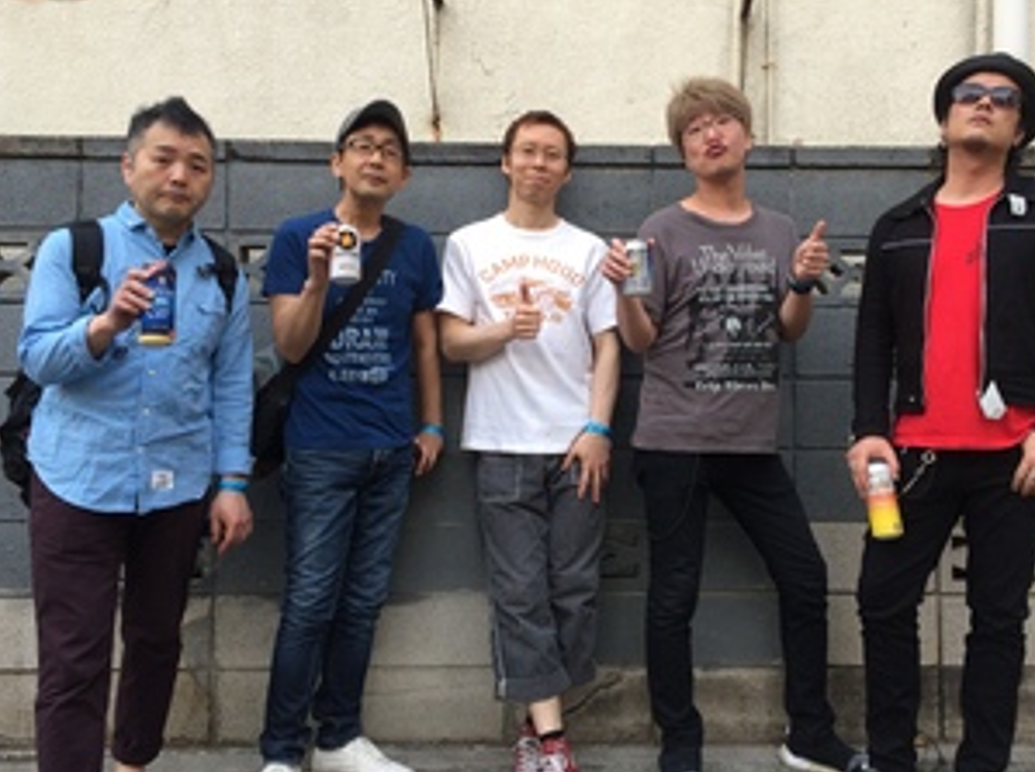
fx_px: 1015
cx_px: 582
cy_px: 360
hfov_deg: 53.9
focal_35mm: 34
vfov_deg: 41.6
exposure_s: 1/120
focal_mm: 4.15
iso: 64
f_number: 2.2
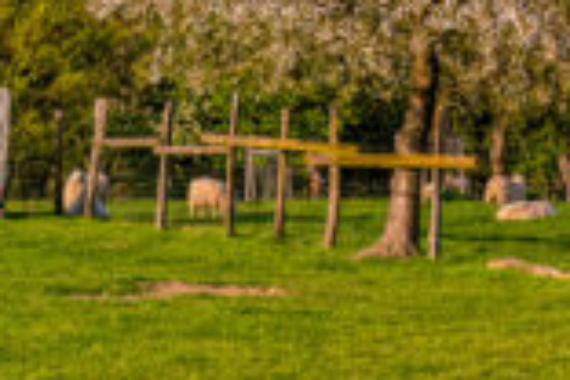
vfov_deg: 8.1
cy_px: -241
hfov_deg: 12.3
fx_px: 2612
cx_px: -33
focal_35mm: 165
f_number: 3.2
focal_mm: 15.73
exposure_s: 1/4000
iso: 320
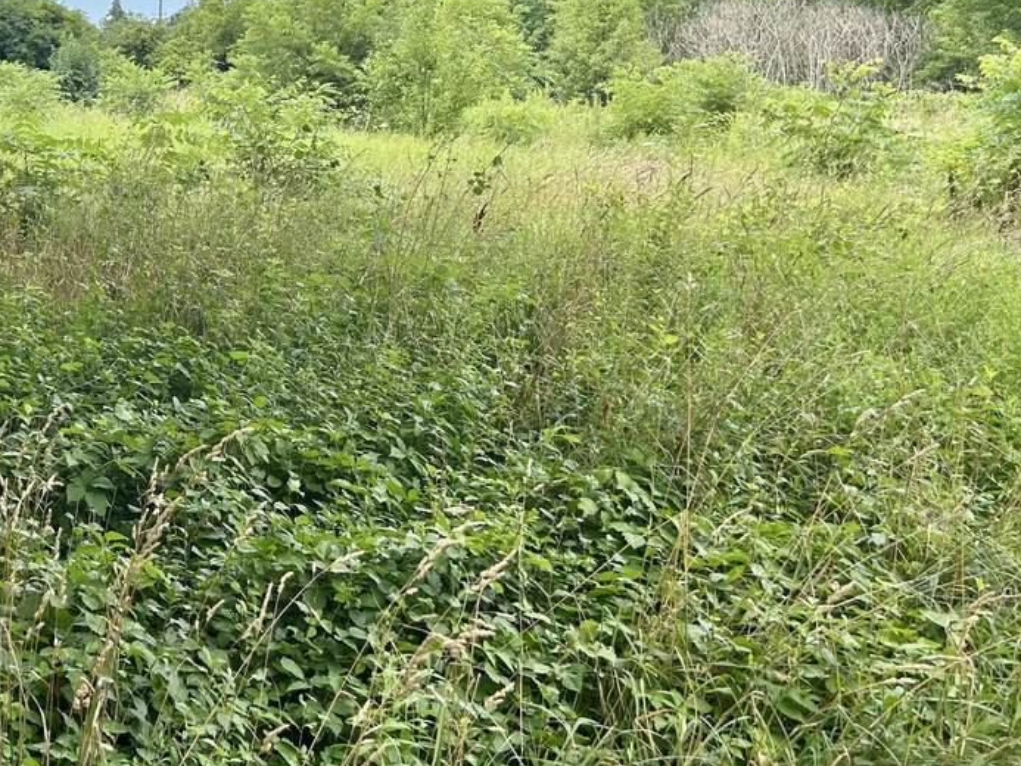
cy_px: 147
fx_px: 1416
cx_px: 177
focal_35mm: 48
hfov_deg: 37.9
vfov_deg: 29.5
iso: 50
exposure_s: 1/1531
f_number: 1.5
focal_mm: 5.7
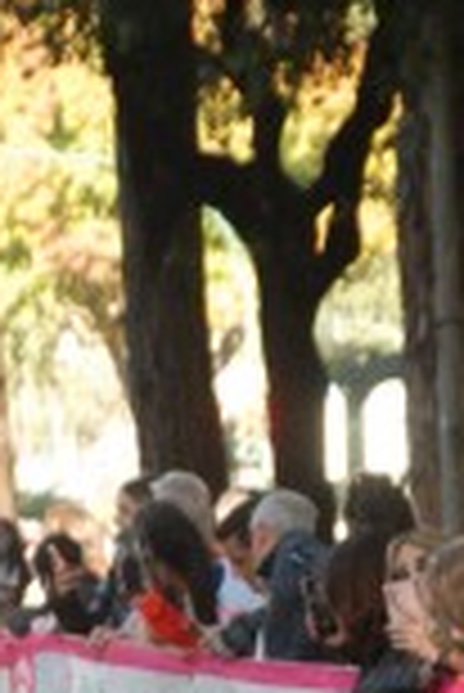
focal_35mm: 386
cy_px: 1174
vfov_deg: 5.3
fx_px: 7445
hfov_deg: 3.6
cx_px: 484
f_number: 5.3
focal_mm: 66
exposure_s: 1/320
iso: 1000
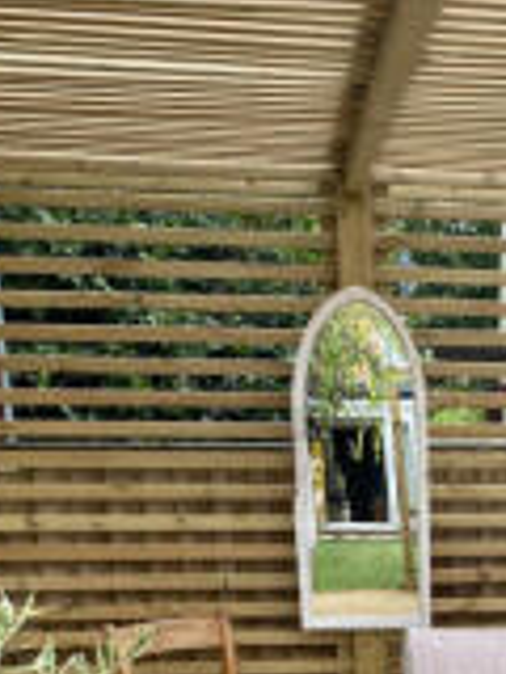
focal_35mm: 71
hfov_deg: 19.6
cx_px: 595
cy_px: 769
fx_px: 1384
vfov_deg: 25.2
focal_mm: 4.25
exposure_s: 1/444
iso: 32
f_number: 1.8
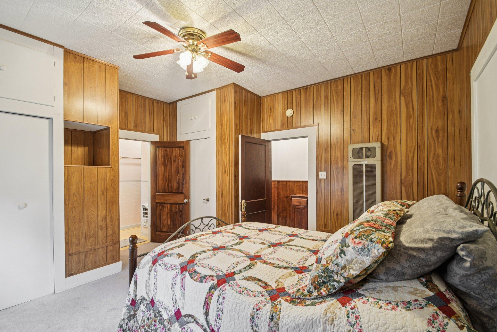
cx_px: 248
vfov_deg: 77.3
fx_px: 207
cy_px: 166
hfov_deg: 100.4
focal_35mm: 15
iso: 400
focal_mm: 10
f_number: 8
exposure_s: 1/2.5
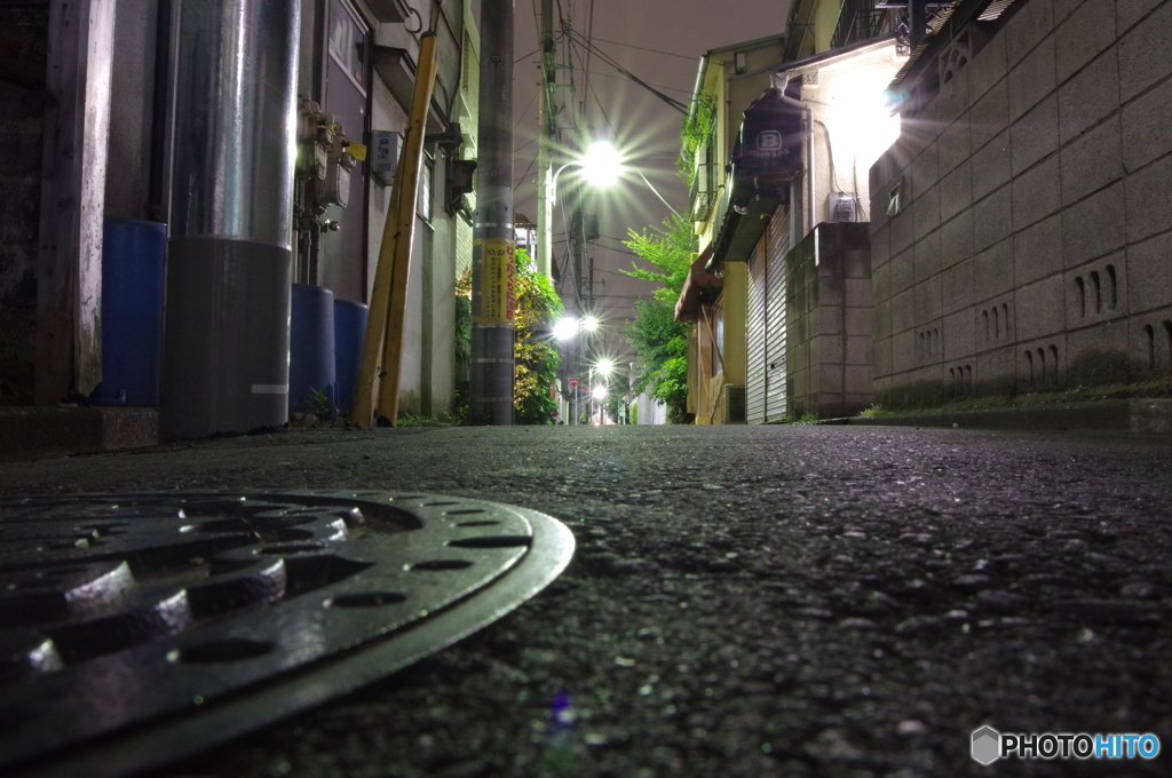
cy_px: 389
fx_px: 975
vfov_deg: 43.5
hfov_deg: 62.0
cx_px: 586
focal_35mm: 30
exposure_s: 10
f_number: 22
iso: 1600
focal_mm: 20
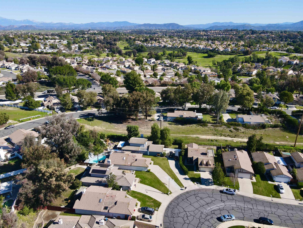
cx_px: 152
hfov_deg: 71.6
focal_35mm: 24
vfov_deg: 56.8
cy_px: 114
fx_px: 210
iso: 100
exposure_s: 1/640
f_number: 2.8
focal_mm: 4.5
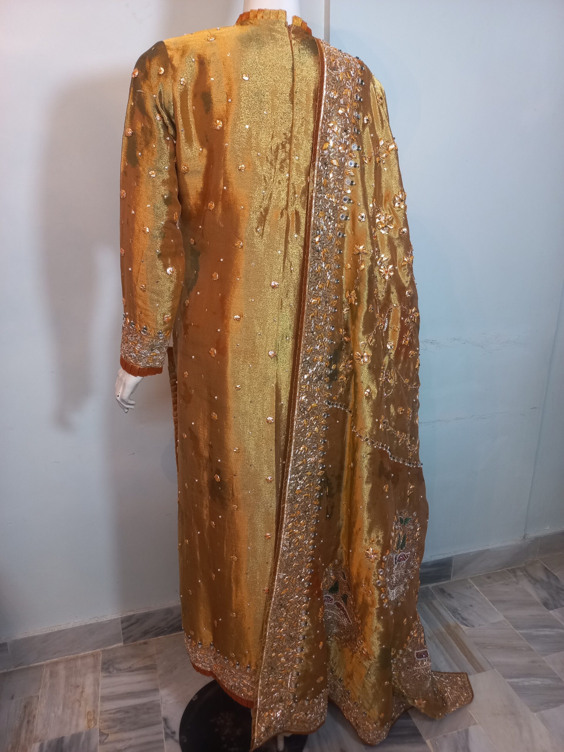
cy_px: 376
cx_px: 282
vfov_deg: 69.4
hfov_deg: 54.9
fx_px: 543
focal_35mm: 25
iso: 200
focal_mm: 4.6
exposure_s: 1/33.3
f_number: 1.8
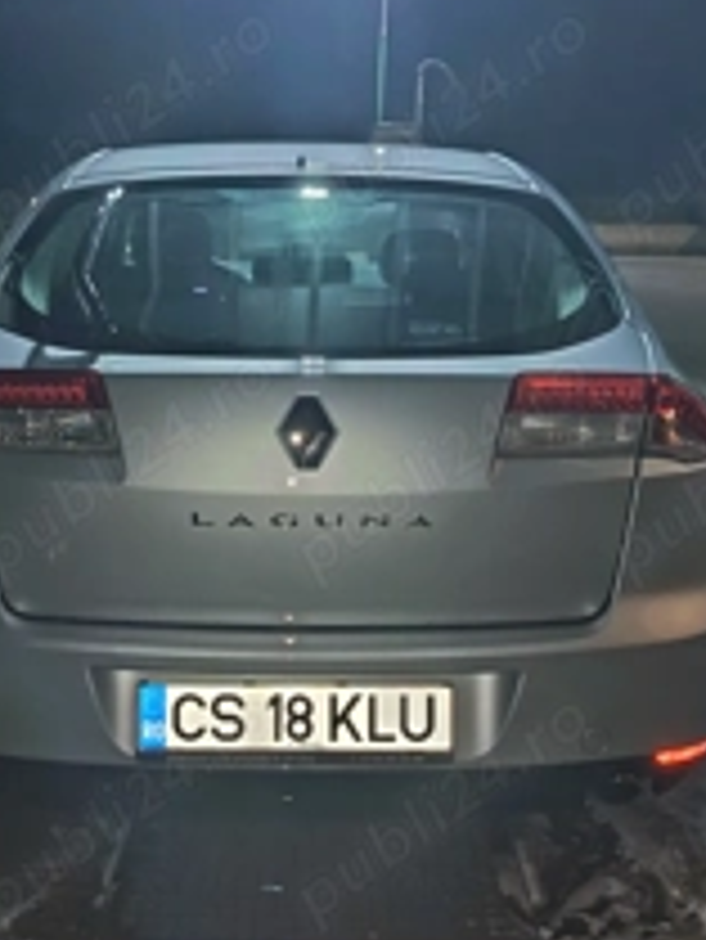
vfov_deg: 41.1
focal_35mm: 46
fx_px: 1250
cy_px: 540
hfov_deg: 31.5
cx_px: 283
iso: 4620
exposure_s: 1/25
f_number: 1.75
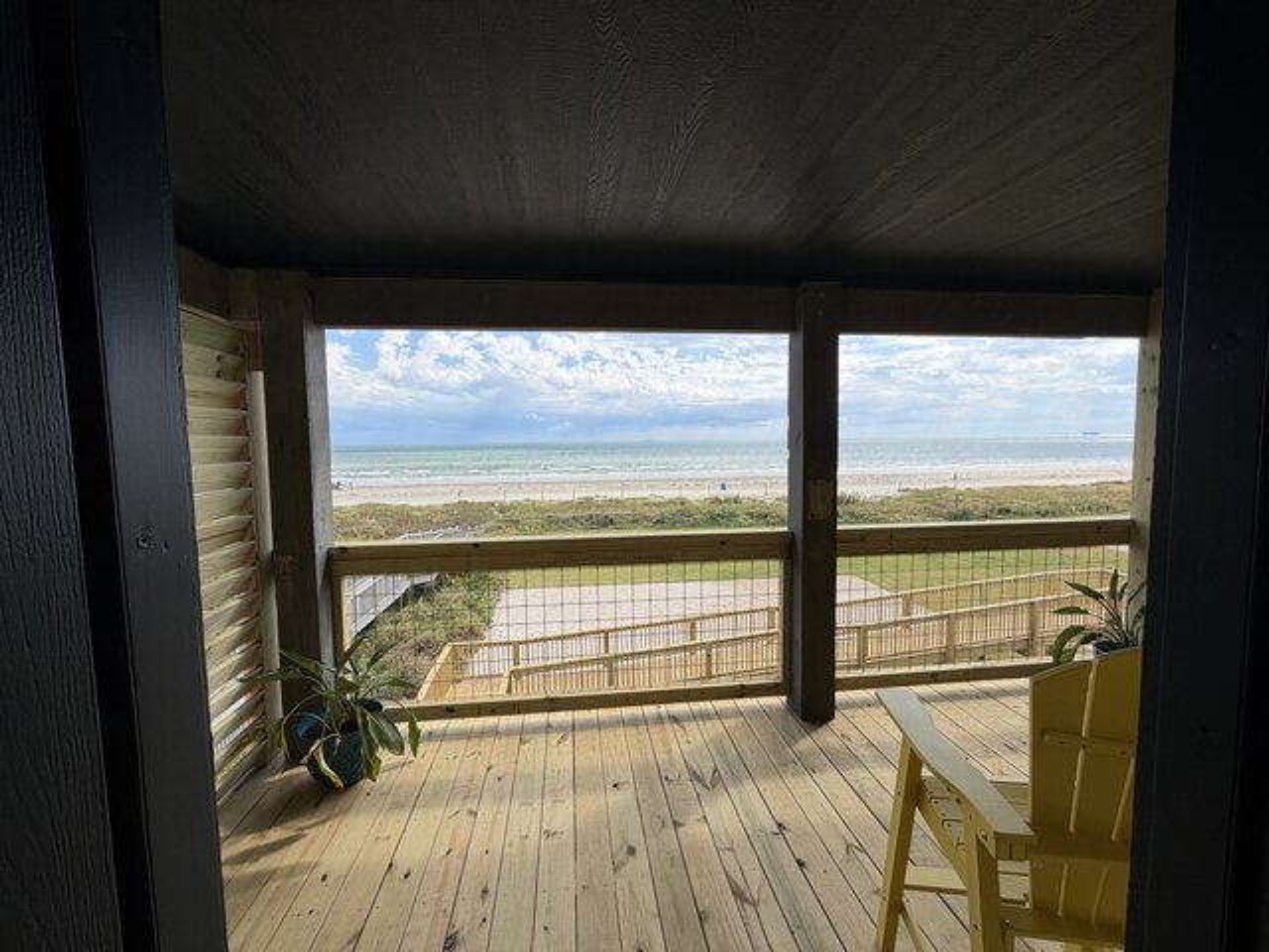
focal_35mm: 14
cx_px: 634
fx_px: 513
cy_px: 476
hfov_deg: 102.1
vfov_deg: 85.7
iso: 25
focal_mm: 2.22
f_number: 2.2
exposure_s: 1/770
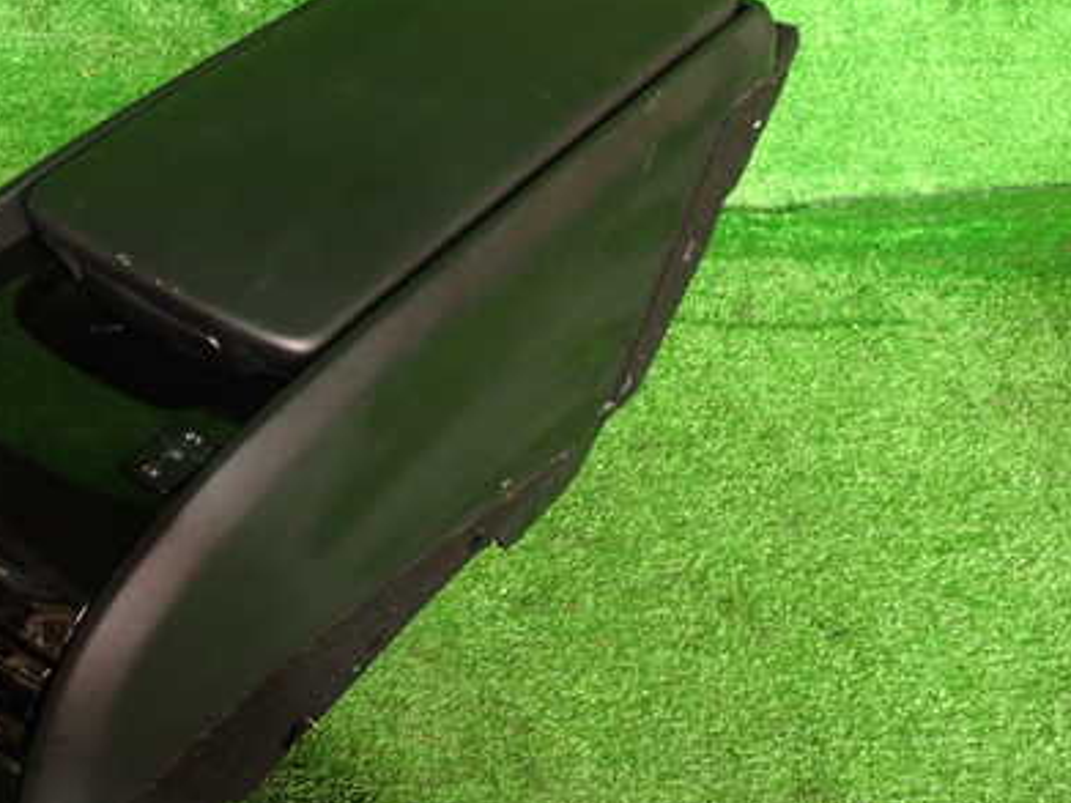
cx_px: 277
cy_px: 452
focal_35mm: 46
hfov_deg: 40.2
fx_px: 1423
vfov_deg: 31.5
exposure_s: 1/30
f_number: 2.3
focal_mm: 5.4
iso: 500
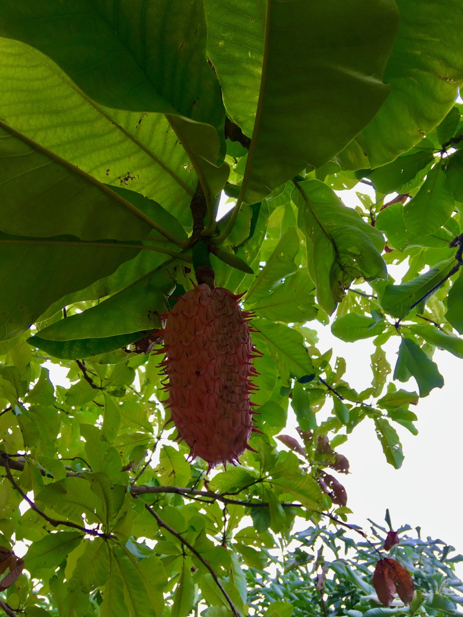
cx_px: 232
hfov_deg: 48.2
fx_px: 517
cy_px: 308
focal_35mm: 29
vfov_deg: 61.7
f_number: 2.2
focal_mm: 4.15
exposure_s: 1/176
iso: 25
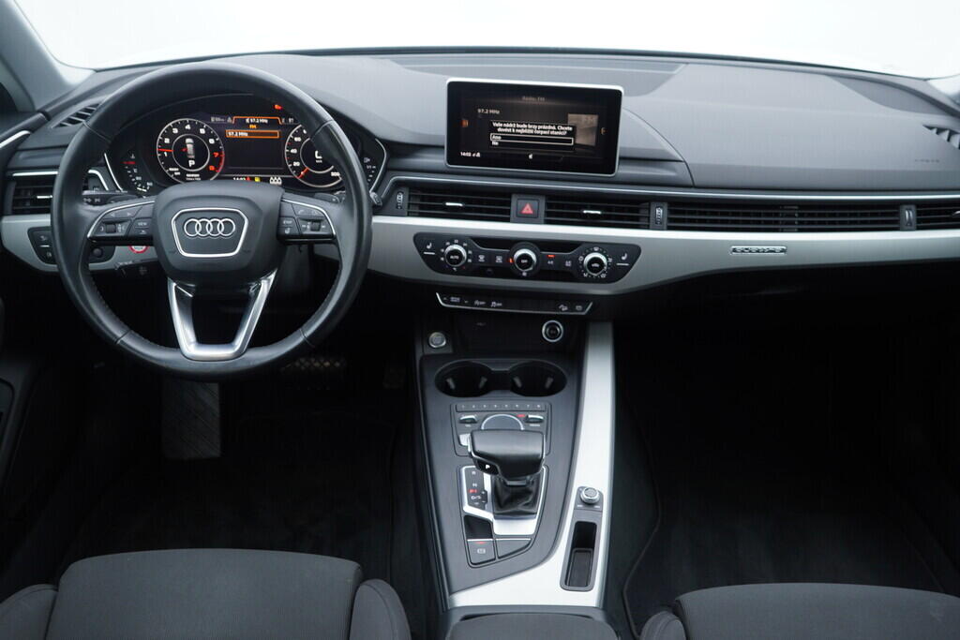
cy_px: 320
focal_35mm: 36
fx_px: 960
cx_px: 480
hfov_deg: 53.1
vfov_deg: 36.9
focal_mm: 24
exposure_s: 1/40
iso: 125
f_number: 2.8
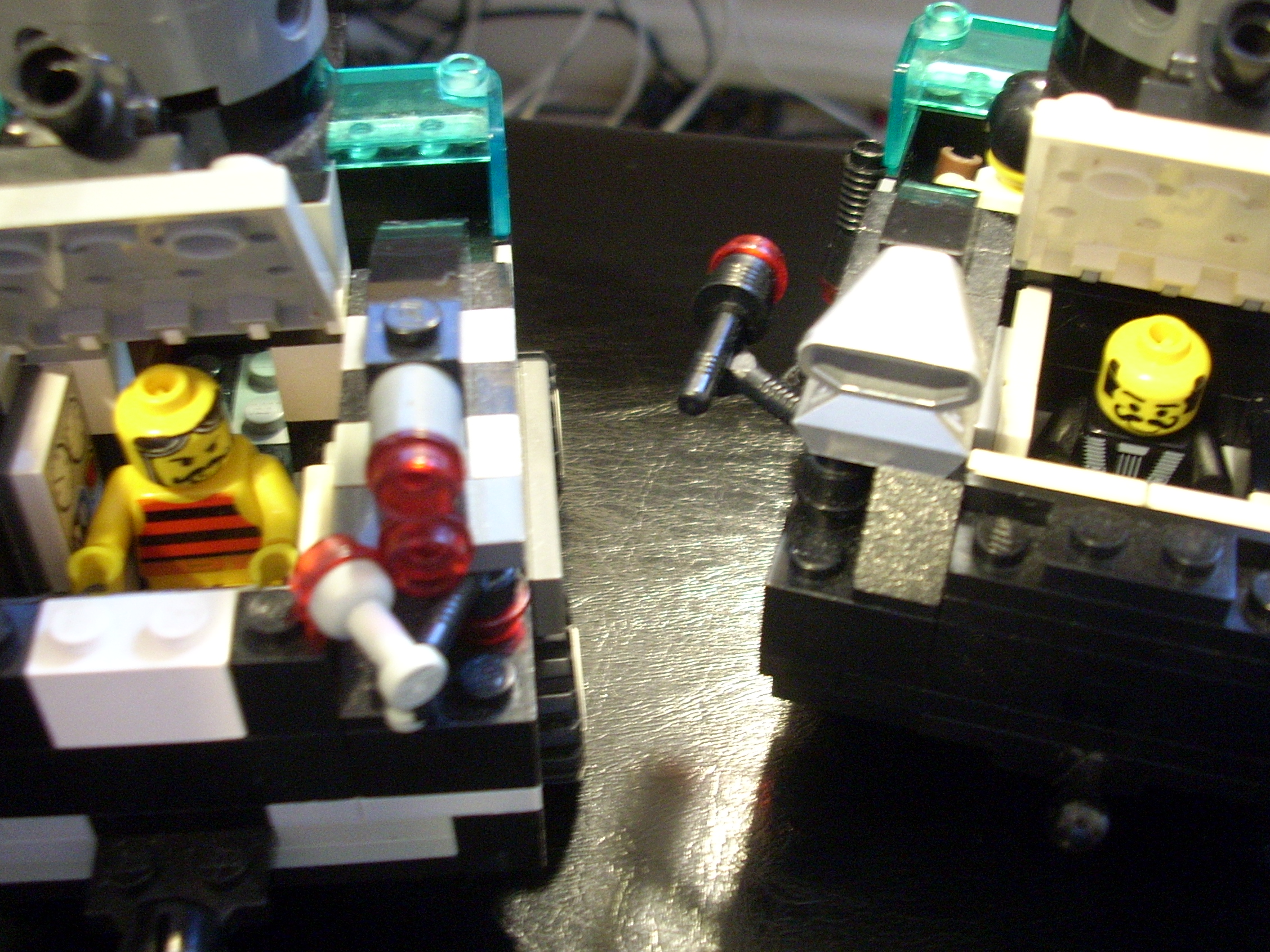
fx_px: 1541
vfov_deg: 34.3
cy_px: 432
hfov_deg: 44.8
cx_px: 666
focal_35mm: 42
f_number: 2.8
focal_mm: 6.2
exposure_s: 1/4
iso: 282
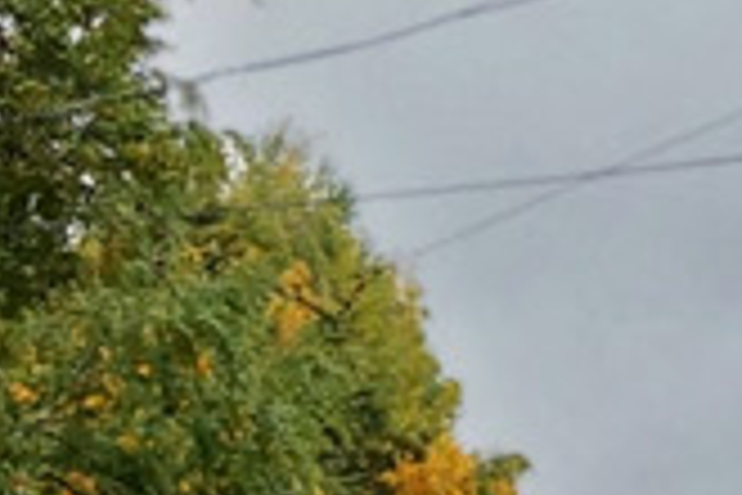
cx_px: -1943
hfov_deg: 7.0
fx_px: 4946
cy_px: 454
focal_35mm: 240
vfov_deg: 5.7
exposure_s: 1/500
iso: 400
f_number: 8
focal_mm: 22
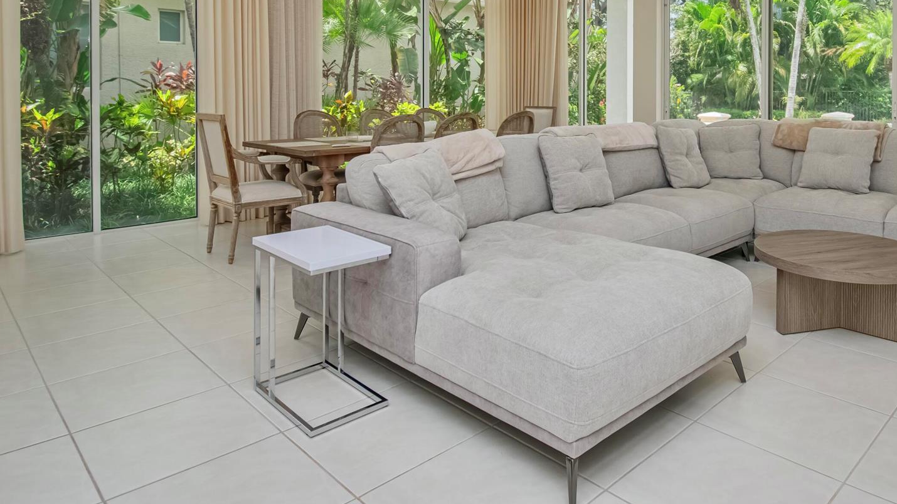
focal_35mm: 25
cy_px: 95
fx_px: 589
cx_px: 562
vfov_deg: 44.0
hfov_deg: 73.3
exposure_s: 1/125
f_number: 5.6
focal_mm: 11
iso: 320
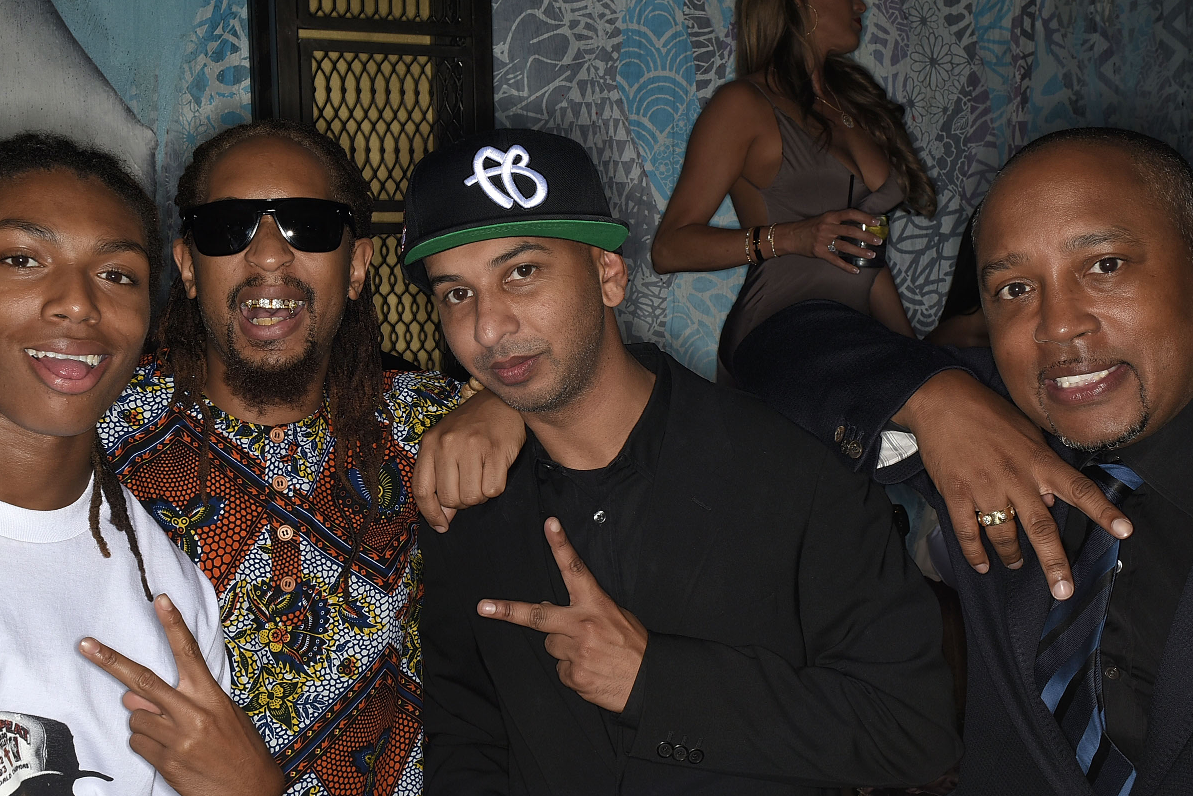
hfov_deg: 44.5
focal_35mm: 44
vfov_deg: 30.5
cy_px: 462
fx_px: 1459
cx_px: 569
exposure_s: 1/100
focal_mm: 35
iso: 320
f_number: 13
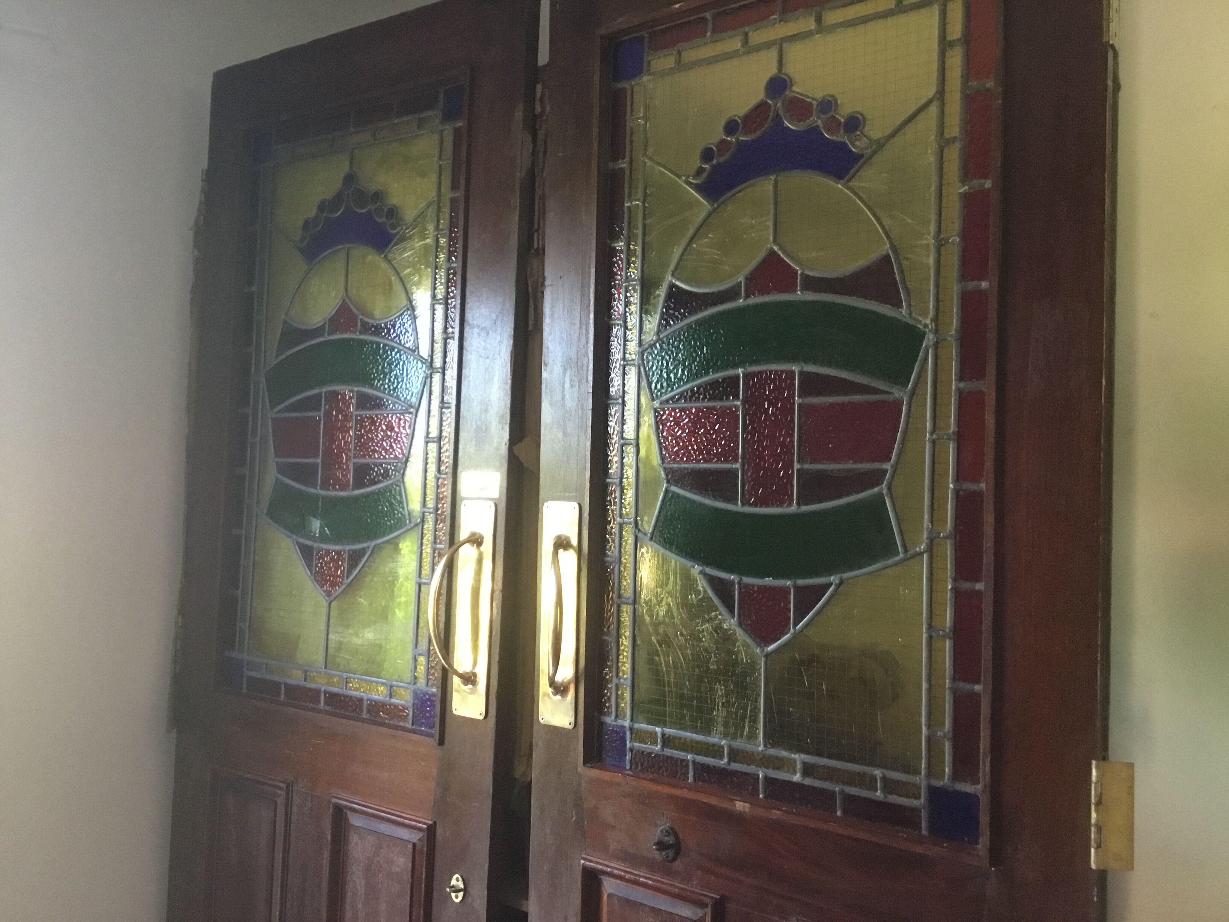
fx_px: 1101
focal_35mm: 31
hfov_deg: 58.4
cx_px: 614
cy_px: 461
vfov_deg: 45.4
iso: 250
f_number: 2.4
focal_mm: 3.3
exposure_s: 1/33
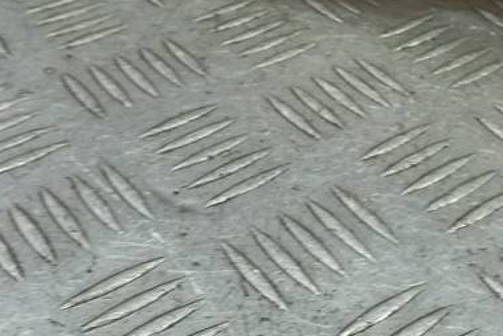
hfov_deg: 28.6
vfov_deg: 18.6
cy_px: -46
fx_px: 979
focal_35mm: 70
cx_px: 344
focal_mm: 4.6
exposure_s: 1/50
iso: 64
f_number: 1.8
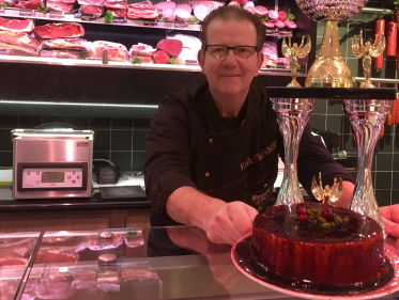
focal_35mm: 29
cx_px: 200
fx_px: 335
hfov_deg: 61.6
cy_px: 150
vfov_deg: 48.4
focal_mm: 4.15
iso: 100
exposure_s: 1/33
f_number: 2.2
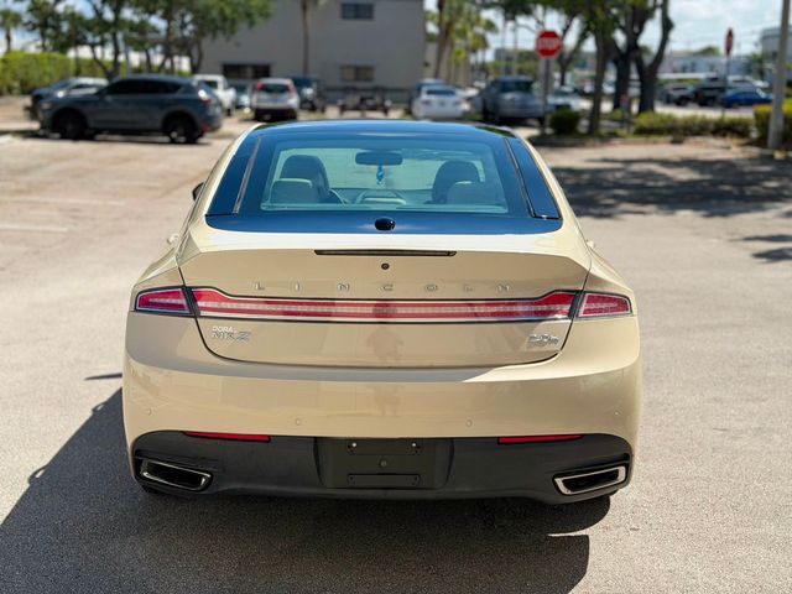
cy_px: 297
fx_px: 1098
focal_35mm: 48
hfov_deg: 39.7
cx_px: 396
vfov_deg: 30.3
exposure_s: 1/6536
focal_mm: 6.76
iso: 80
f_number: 1.78
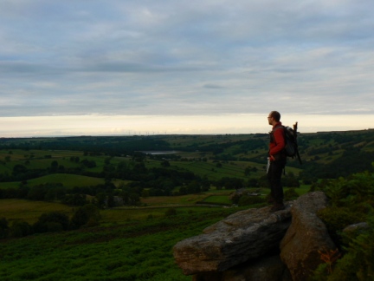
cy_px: 140
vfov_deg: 39.7
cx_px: 187
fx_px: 389
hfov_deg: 51.4
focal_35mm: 36
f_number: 4
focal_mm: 6
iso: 80
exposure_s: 1/50
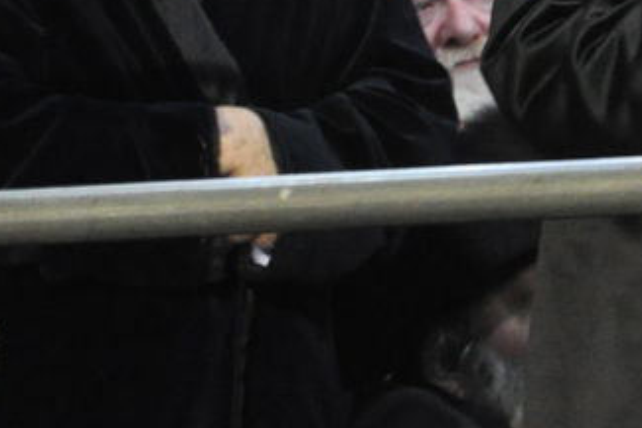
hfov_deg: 1.9
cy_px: -392
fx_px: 19003
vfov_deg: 1.3
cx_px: 1043
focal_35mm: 1065
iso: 1600
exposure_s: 1/30
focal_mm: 165
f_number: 5
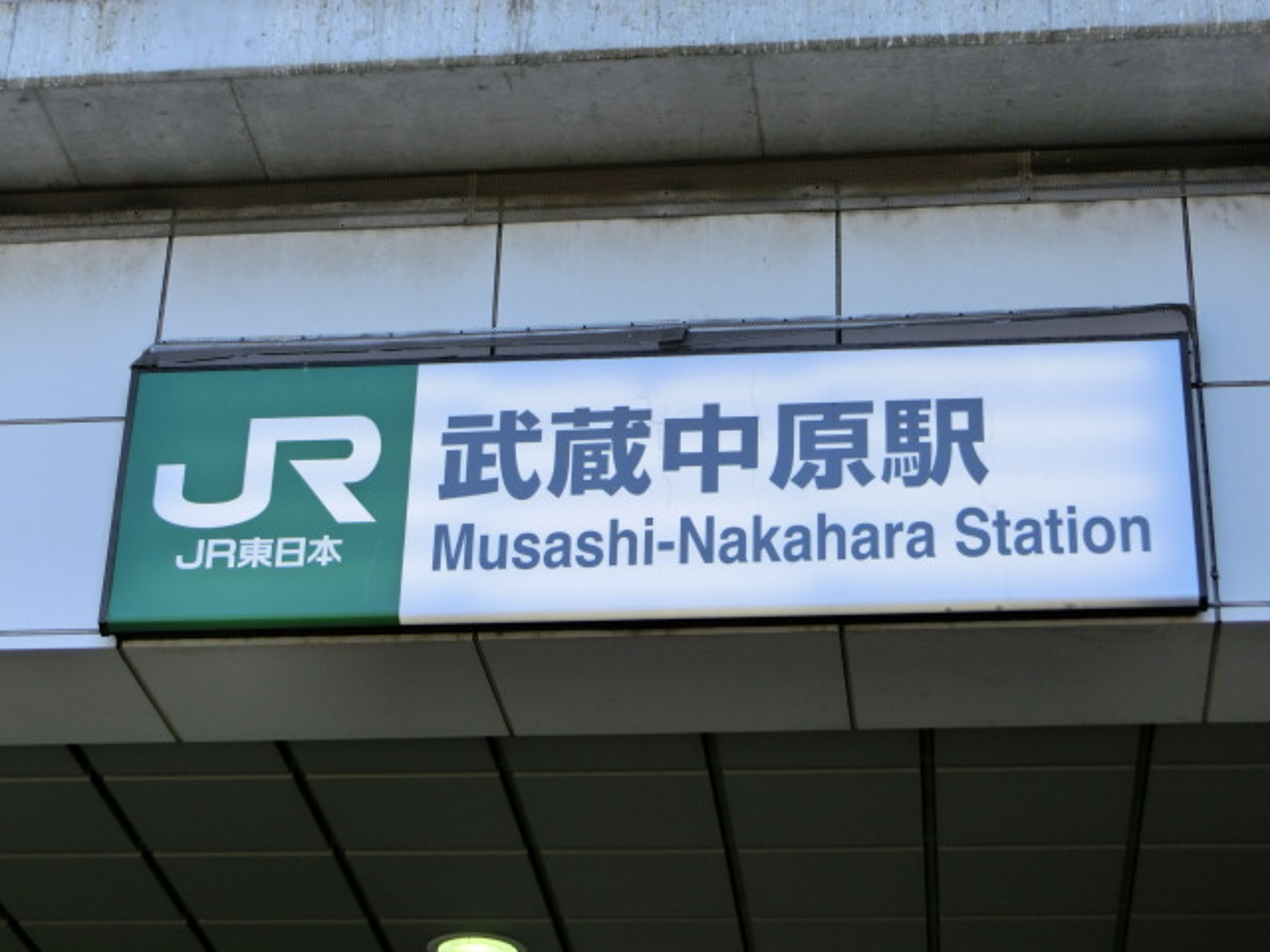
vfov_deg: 18.4
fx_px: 2935
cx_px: 635
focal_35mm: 80
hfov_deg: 24.4
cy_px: 476
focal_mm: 14.3
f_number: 5.4
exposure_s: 1/125
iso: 100
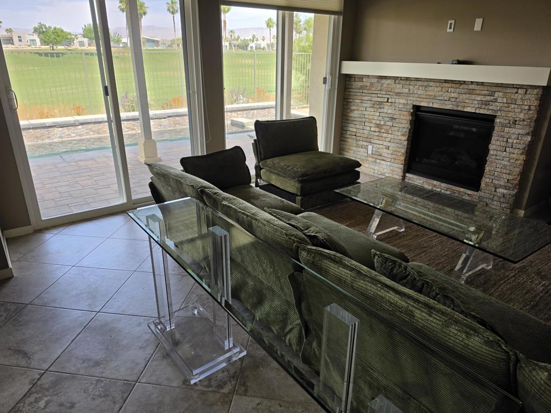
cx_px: 276
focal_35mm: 23
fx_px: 366
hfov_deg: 73.9
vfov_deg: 58.9
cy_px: 206
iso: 25
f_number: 1.4
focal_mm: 6.5
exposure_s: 1/359
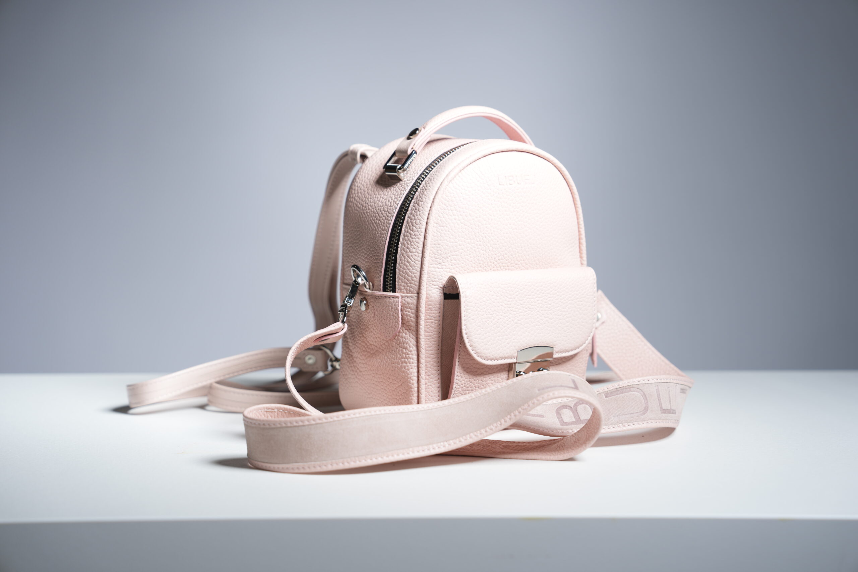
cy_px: 286
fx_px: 1668
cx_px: 429
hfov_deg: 28.8
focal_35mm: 70
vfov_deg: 19.5
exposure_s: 1/250
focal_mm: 70
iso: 100
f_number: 4
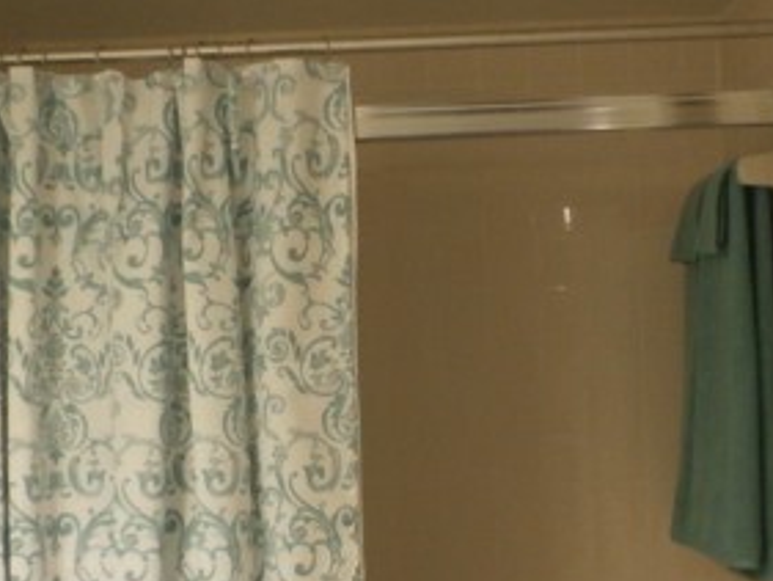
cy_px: 372
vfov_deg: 25.6
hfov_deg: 33.7
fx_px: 1273
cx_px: 451
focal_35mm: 57
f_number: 3
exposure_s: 1/10
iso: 400
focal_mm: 4.5
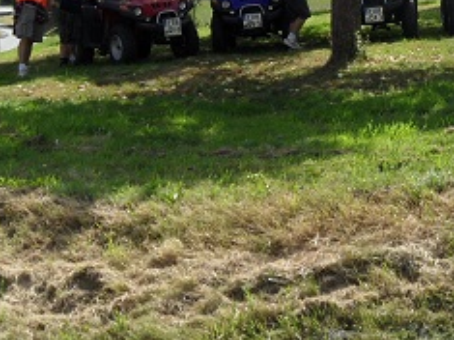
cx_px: 444
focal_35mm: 109
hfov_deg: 17.7
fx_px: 1429
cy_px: -50
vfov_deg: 13.3
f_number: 3.6
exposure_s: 1/500
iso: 80
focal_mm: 6.5
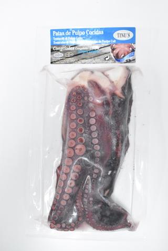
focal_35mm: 36
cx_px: 84
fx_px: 252
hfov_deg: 36.9
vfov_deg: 53.1
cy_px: 126
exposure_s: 1/100
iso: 3200
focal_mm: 24
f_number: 5.6
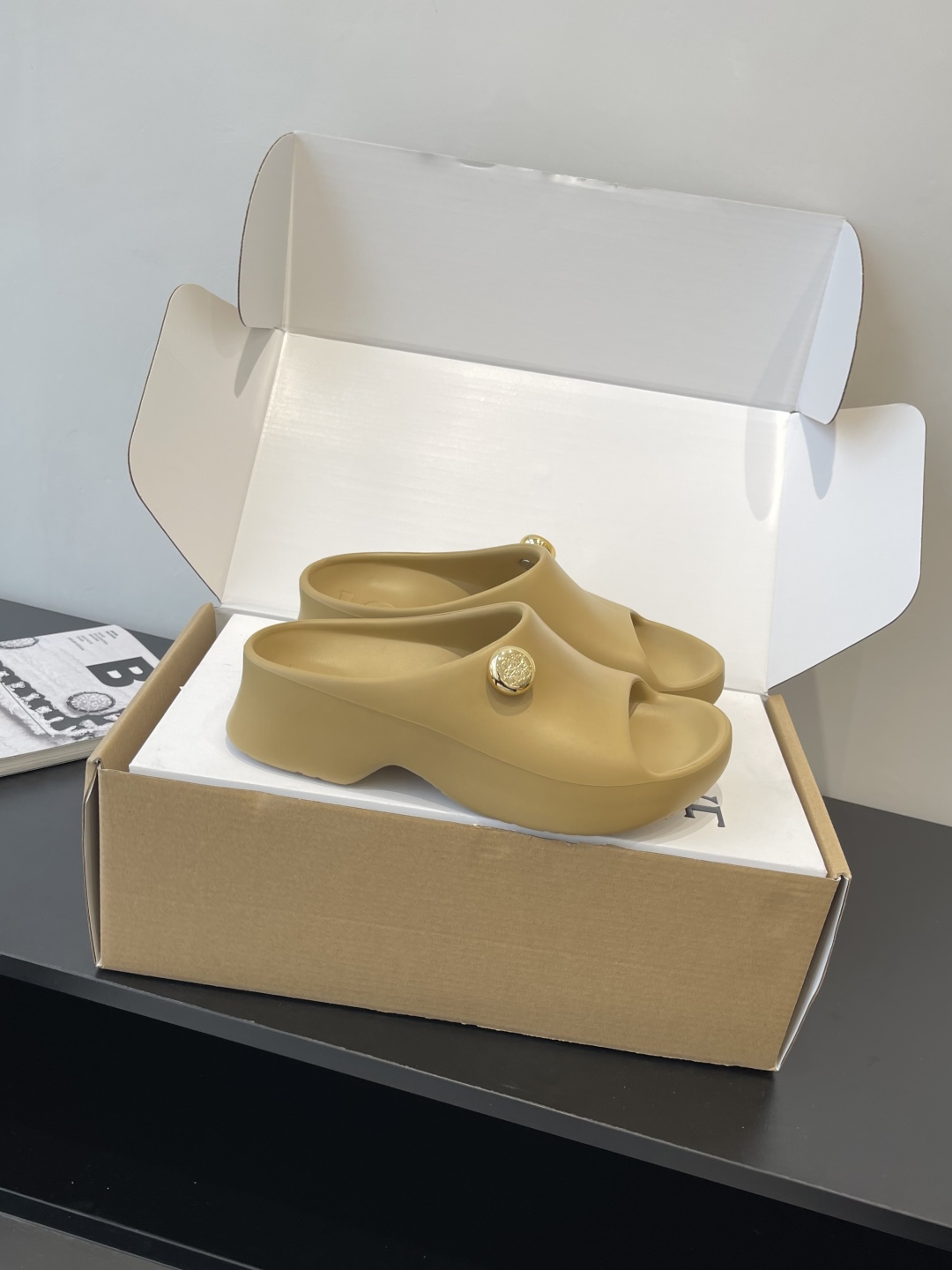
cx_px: 476
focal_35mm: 25
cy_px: 635
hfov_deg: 54.9
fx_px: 917
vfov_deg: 69.4
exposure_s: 1/106
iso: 32
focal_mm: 5.1
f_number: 1.6
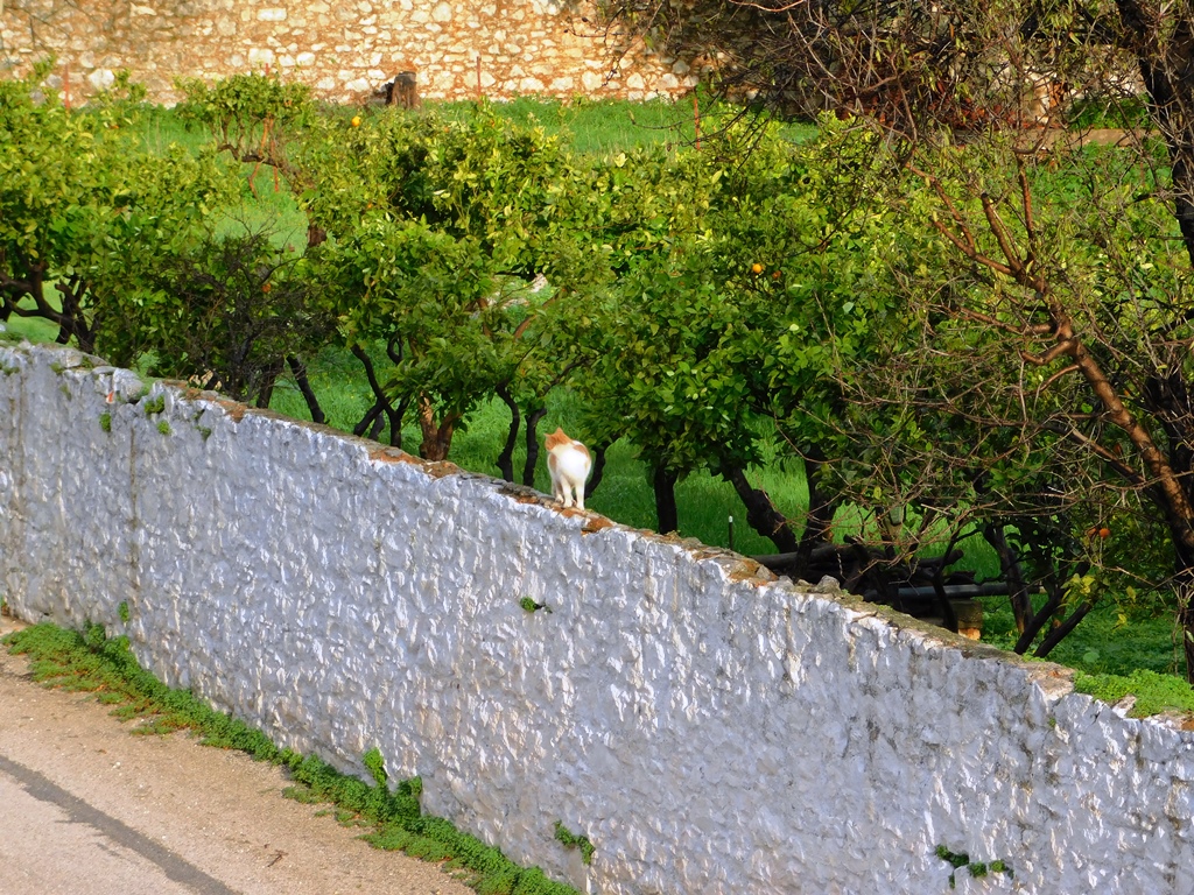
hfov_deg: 10.7
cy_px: 448
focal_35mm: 184
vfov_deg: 8.1
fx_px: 6347
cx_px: 597
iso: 125
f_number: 5.4
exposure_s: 1/250
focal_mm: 32.7
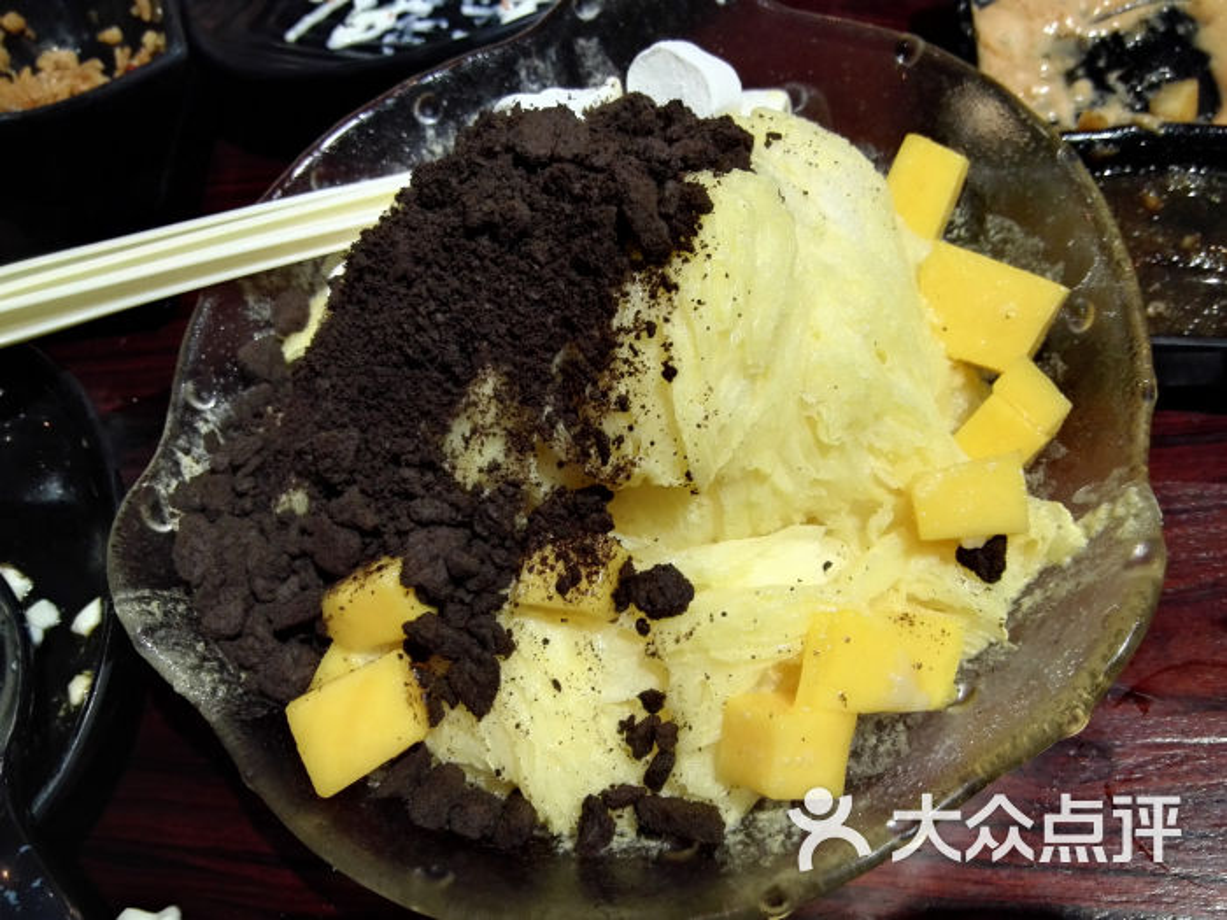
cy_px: 460
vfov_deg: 48.2
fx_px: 1028
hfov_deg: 61.7
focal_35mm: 29
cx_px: 614
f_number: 2
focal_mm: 3.8
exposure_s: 1/33.3
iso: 250
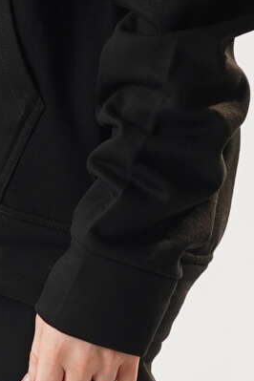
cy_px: 174
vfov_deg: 3.8
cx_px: 30
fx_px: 5778
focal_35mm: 546
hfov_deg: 2.5
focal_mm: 85
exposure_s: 1/160
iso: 250
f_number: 4.5
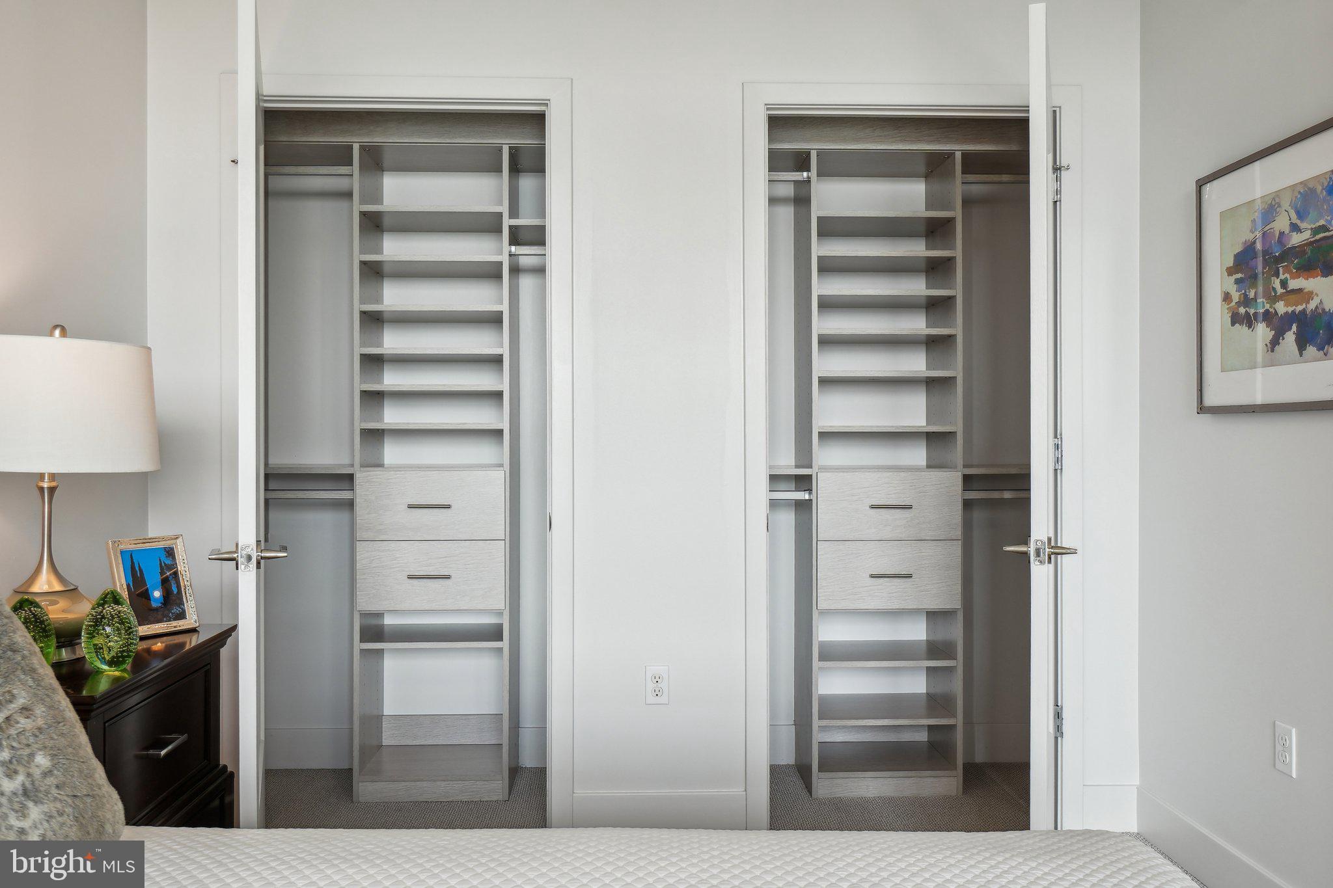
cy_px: 444
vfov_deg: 47.9
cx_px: 666
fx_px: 1000
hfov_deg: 67.4
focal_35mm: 27
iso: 100
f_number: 7.1
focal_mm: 18
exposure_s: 1/15
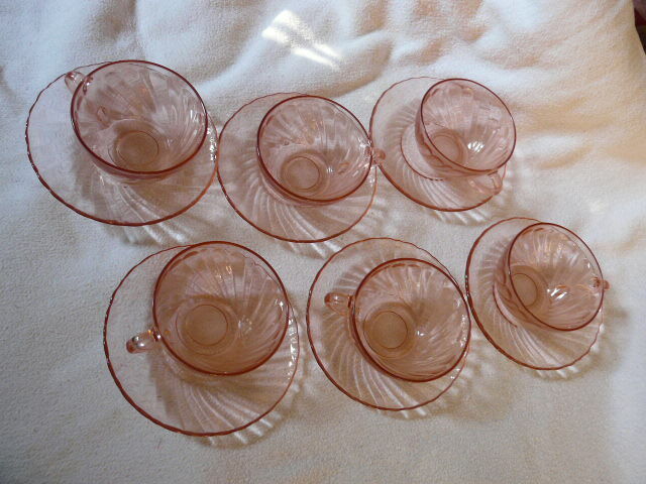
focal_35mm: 28
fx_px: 523
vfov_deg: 49.7
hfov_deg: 63.4
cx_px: 323
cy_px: 242
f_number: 2.8
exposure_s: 1/20
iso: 200
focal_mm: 4.6
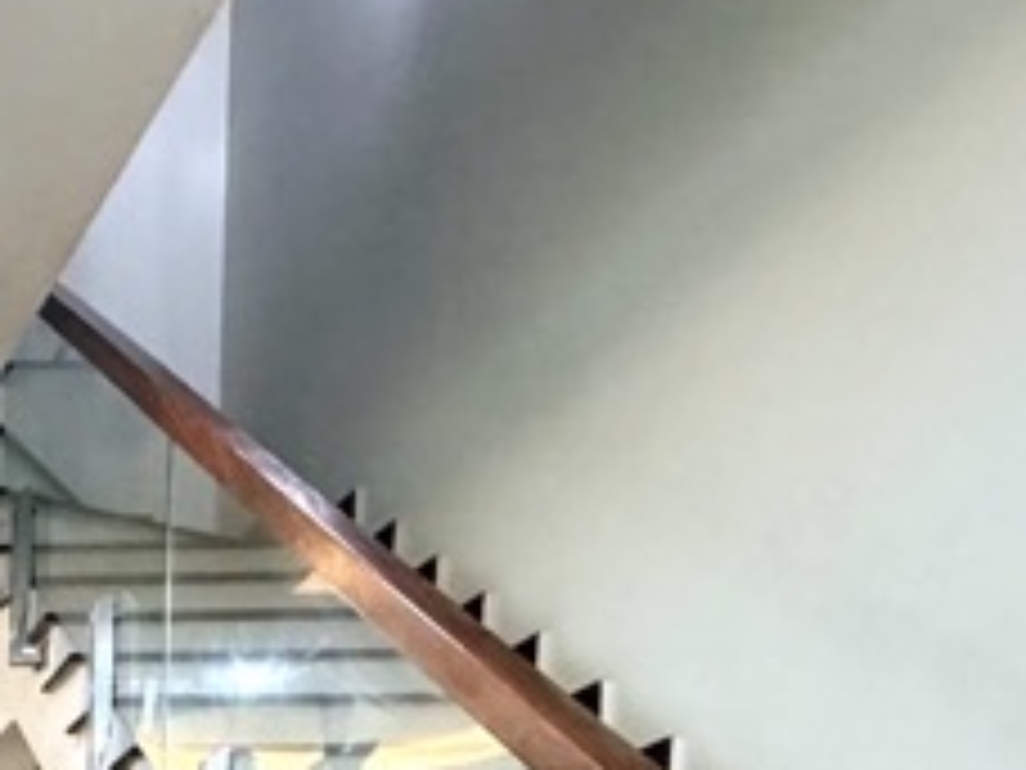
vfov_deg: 18.9
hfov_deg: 24.9
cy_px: 1306
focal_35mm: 63
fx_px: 1867
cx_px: -436
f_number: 2.2
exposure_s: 1/50
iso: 400
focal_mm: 2.22
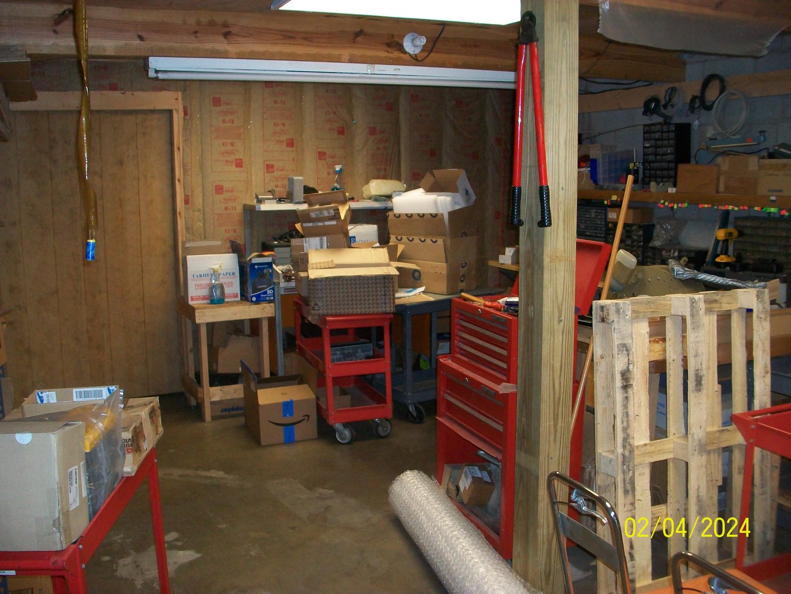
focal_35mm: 34
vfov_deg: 41.8
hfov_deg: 54.0
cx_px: 396
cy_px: 297
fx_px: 777
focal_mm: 5.7
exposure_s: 1/60
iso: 160
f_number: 2.8
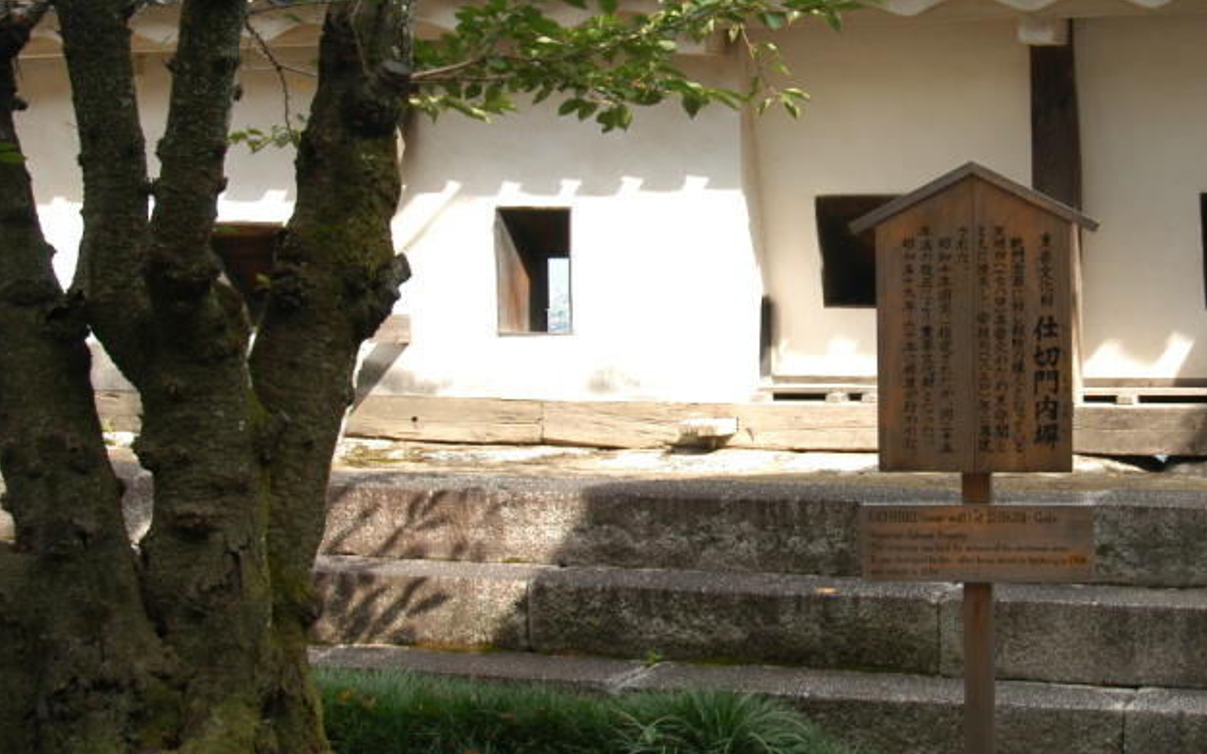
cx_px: 979
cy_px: 286
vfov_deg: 21.6
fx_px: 1973
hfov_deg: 33.0
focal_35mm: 60
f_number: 7.1
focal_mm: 24
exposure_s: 1/125
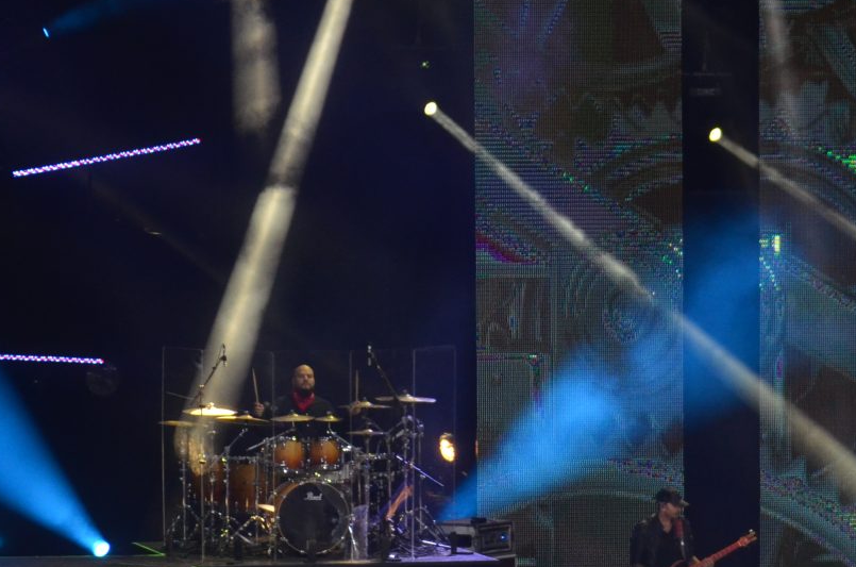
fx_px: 7426
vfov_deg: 4.4
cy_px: 646
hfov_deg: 6.6
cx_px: 740
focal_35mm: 313
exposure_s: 1/125
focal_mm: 82
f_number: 4.2
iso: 800
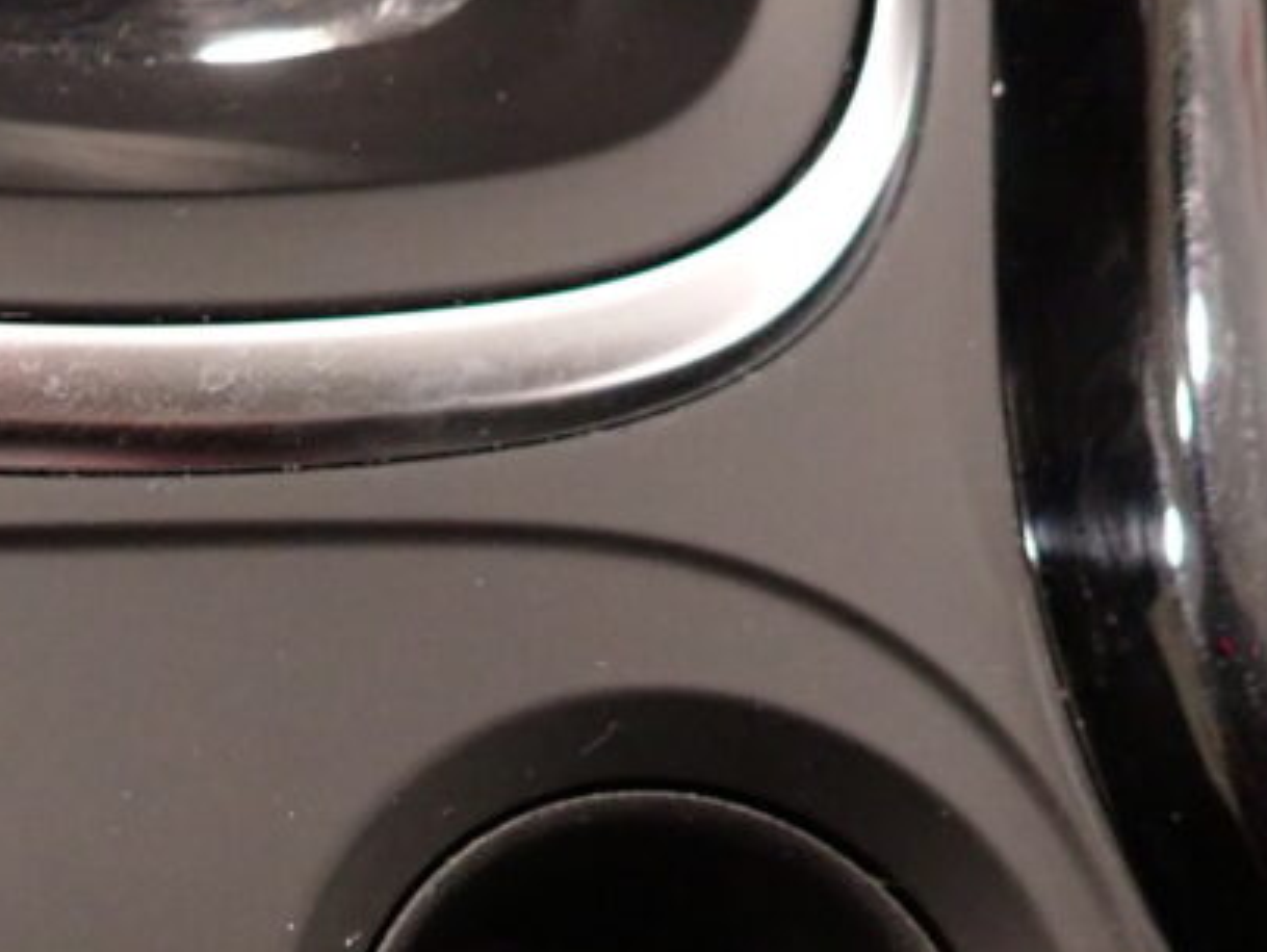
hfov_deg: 29.2
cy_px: 936
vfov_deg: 22.5
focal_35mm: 63
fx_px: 2307
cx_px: 69
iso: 800
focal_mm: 4.5
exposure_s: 1/20
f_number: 2
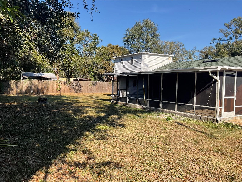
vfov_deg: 48.2
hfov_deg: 61.7
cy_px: 91
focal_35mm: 29
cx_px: 121
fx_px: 203
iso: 16
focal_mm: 3
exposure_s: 1/1121
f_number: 1.8
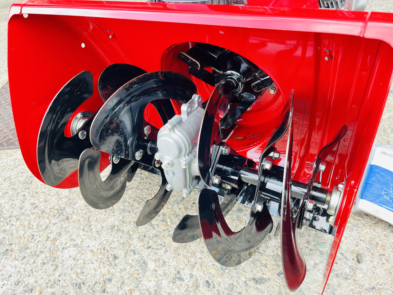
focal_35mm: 26
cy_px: 148
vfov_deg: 53.1
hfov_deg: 67.3
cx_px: 196
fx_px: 295
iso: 100
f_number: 1.6
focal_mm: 5.1
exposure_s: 1/121
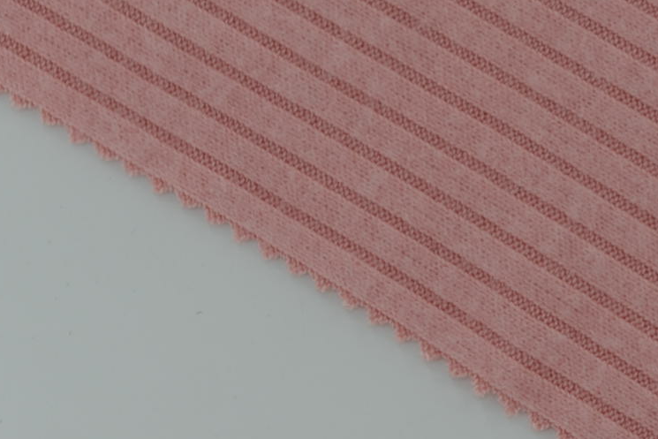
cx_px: 1078
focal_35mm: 202
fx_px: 3693
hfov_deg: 9.8
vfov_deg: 6.8
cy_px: -62
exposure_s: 1/400
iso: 100
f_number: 3.5
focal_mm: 50
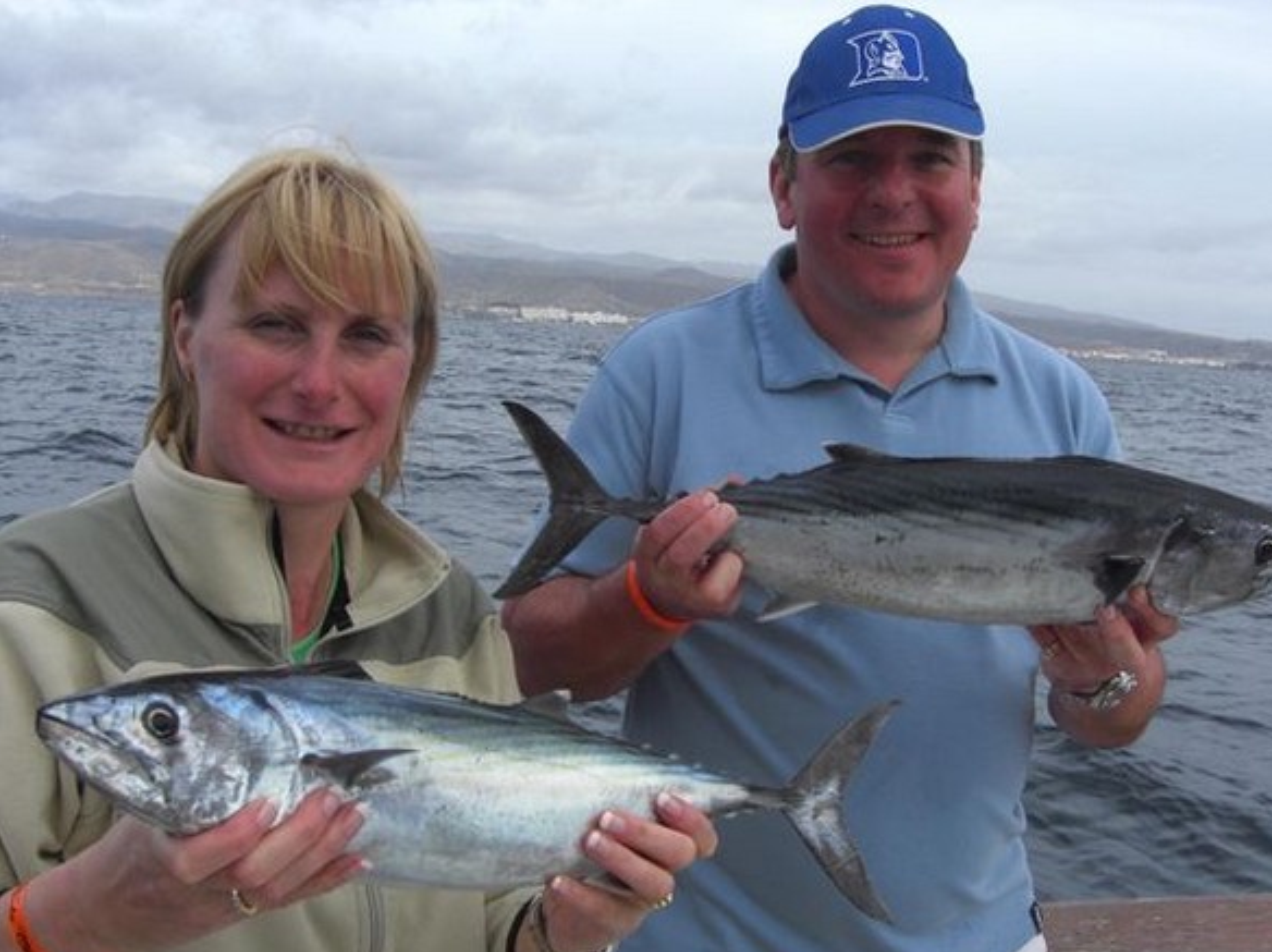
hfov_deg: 45.8
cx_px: 682
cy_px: 512
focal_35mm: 41
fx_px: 1505
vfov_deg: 35.1
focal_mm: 7.9
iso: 80
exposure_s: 1/640
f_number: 4
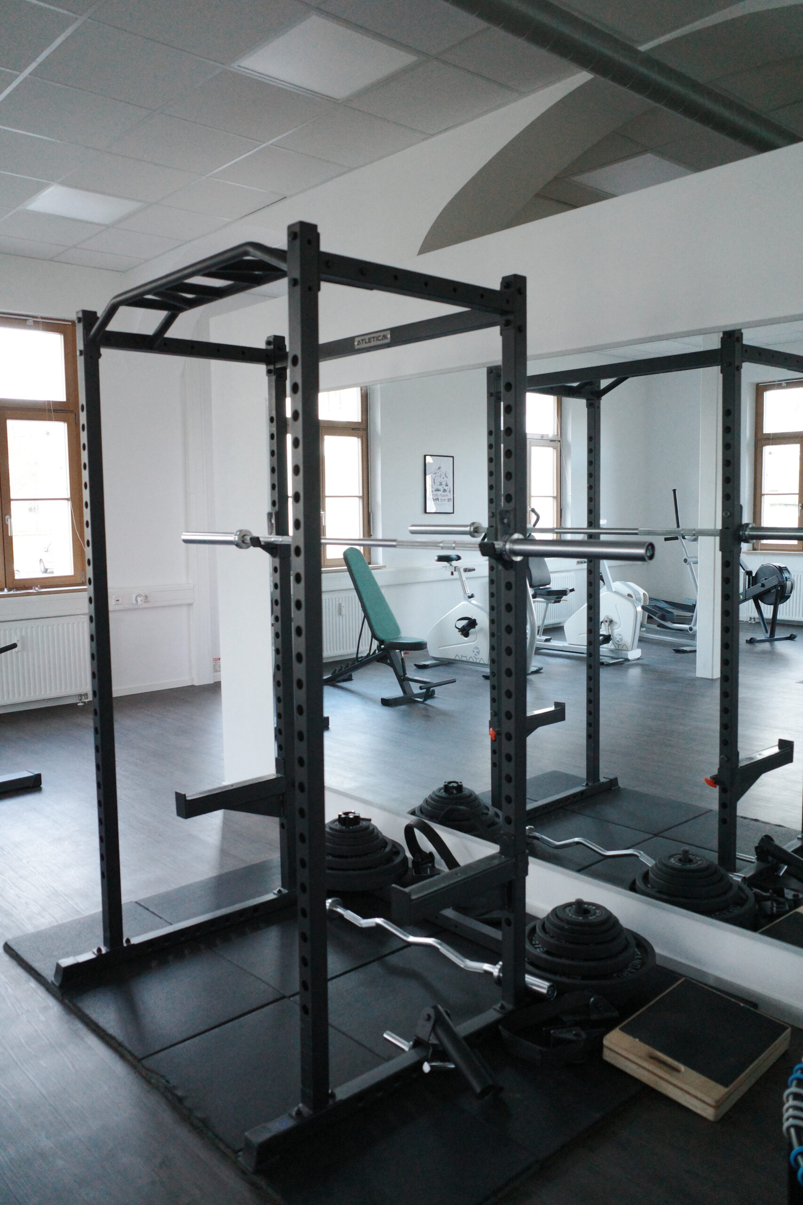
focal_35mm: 28
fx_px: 937
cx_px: 402
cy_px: 602
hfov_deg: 46.4
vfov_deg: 65.5
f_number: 2.8
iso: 3200
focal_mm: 18.3
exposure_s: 1/200
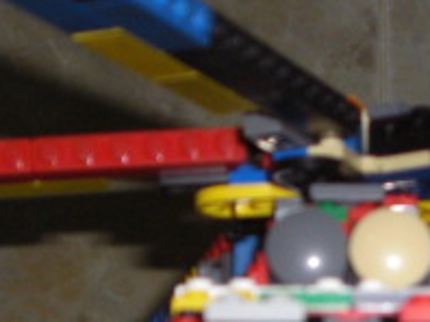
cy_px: 357
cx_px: 341
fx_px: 1886
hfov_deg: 13.0
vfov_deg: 9.6
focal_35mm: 152
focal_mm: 7.6
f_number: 3
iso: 200
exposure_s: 1/60
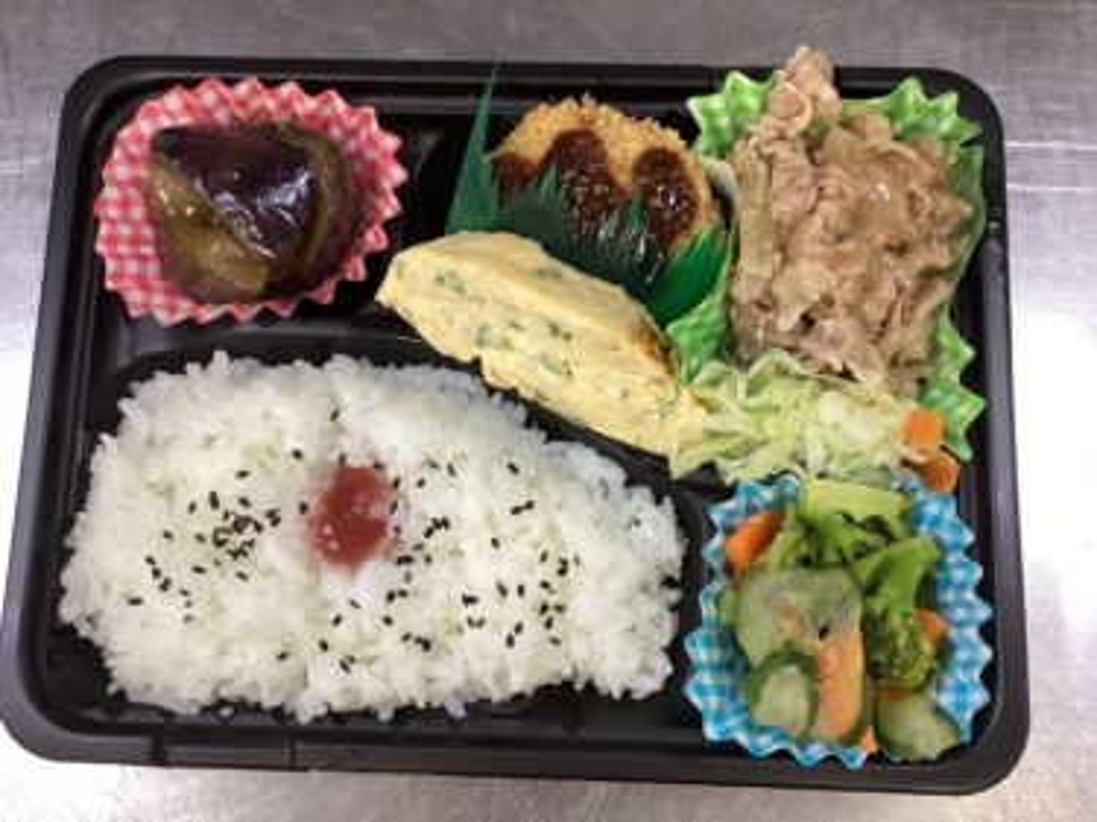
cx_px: 548
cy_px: 411
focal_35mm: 31
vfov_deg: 45.4
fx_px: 982
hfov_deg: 58.4
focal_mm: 3.3
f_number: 2.4
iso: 160
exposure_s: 1/60
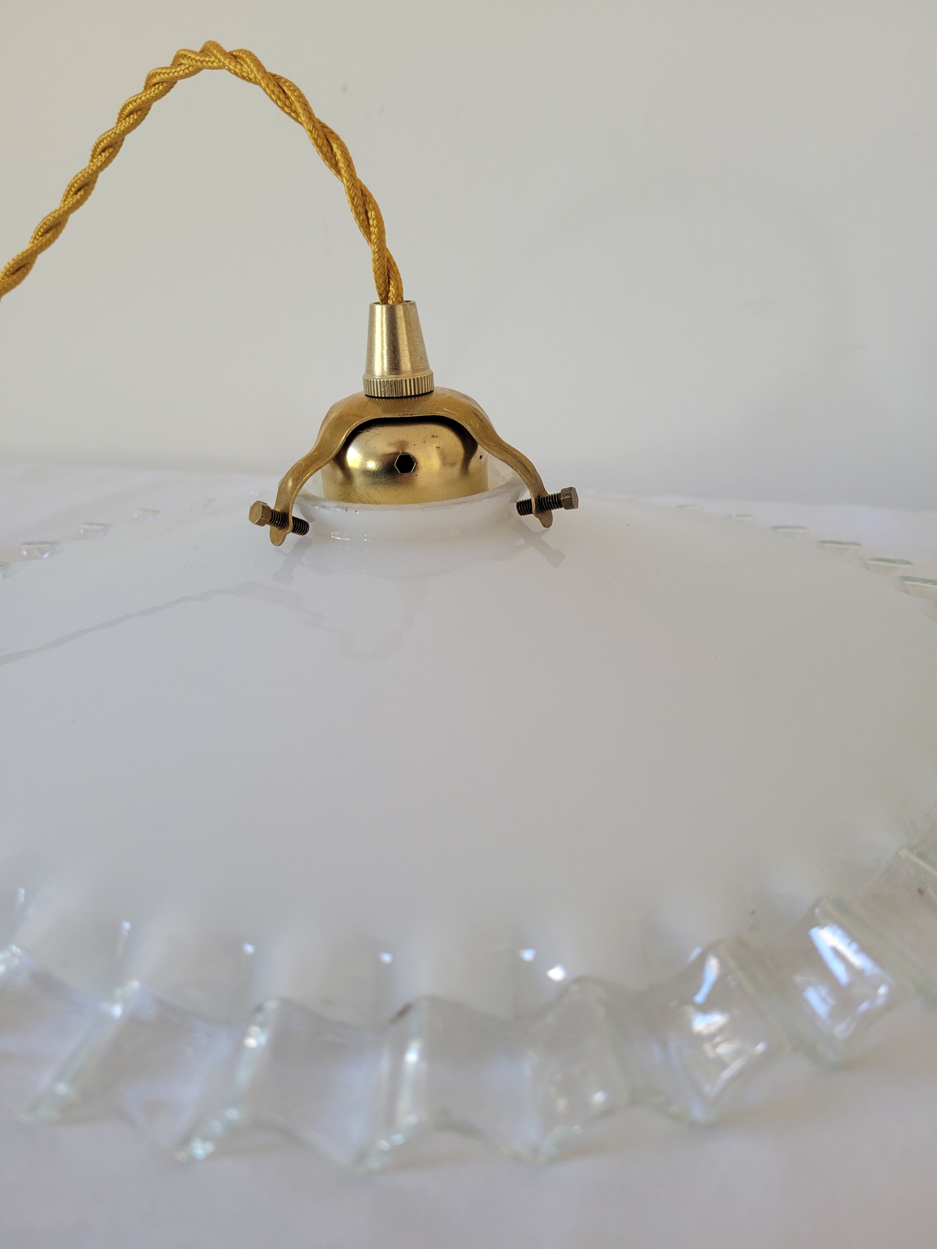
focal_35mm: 26
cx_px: 468
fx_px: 938
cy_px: 624
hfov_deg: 53.1
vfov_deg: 67.3
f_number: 1.8
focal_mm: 5.4
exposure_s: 1/100
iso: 200
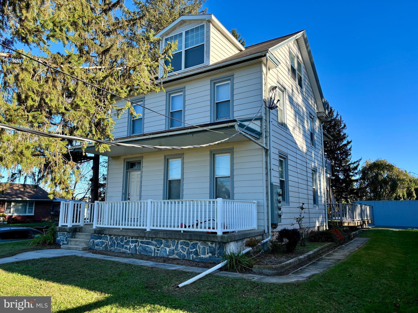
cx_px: 209
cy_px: 156
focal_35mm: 26
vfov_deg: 53.1
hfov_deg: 67.3
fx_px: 314
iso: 50
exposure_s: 1/872
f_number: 1.6
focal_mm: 5.96
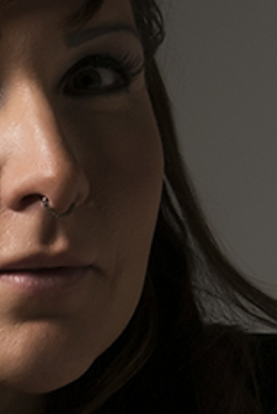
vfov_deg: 3.9
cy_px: 1121
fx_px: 5914
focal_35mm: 514
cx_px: 129
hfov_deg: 2.7
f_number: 13
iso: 100
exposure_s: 1/200
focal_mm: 50
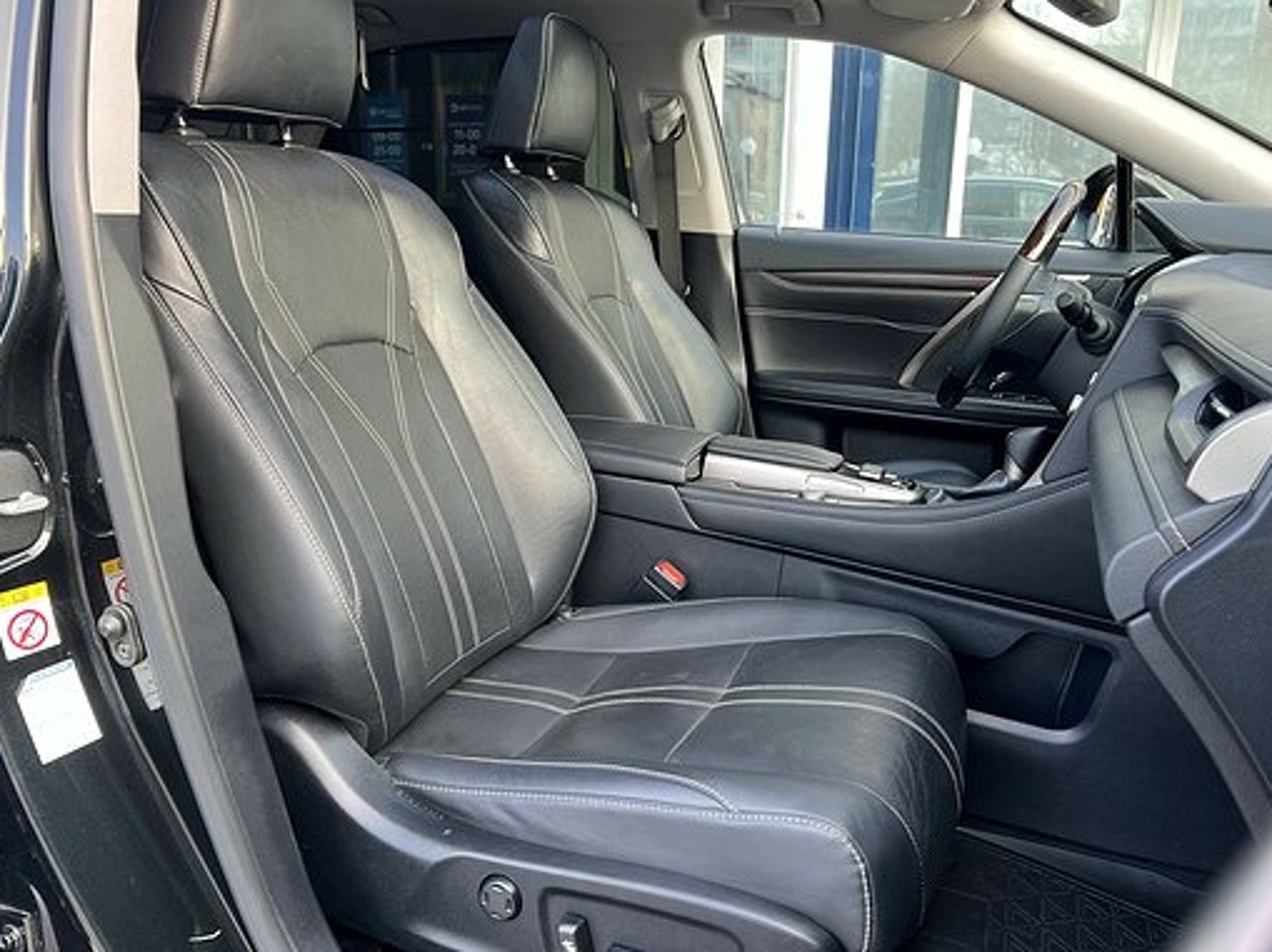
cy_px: 505
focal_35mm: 28
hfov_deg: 63.5
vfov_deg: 49.7
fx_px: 1028
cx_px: 650
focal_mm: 5.7
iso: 50
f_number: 1.5
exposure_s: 1/121
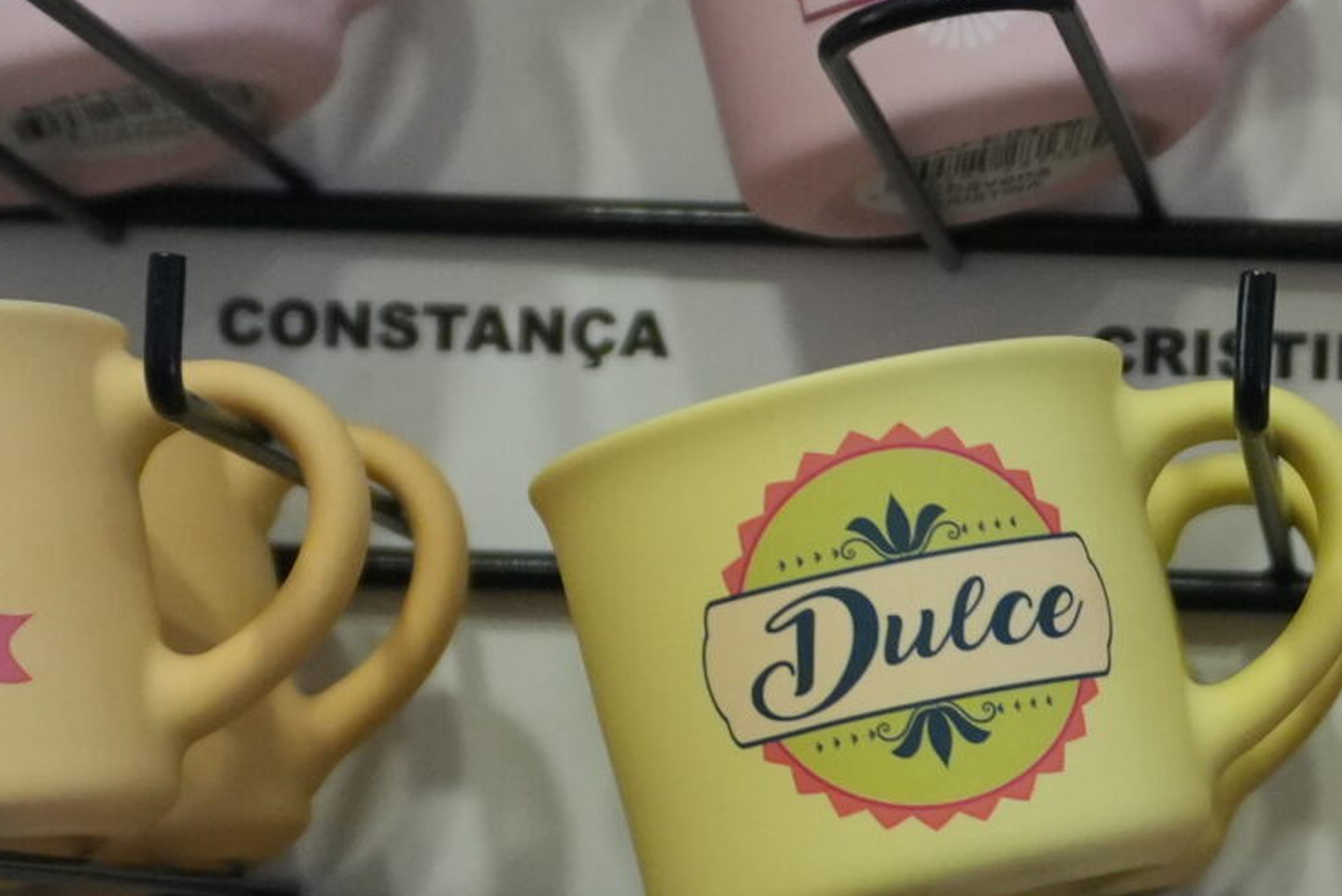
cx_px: 1373
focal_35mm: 125
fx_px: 4661
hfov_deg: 16.0
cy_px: 902
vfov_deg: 10.9
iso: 2000
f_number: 4.5
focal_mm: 24
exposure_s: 1/160
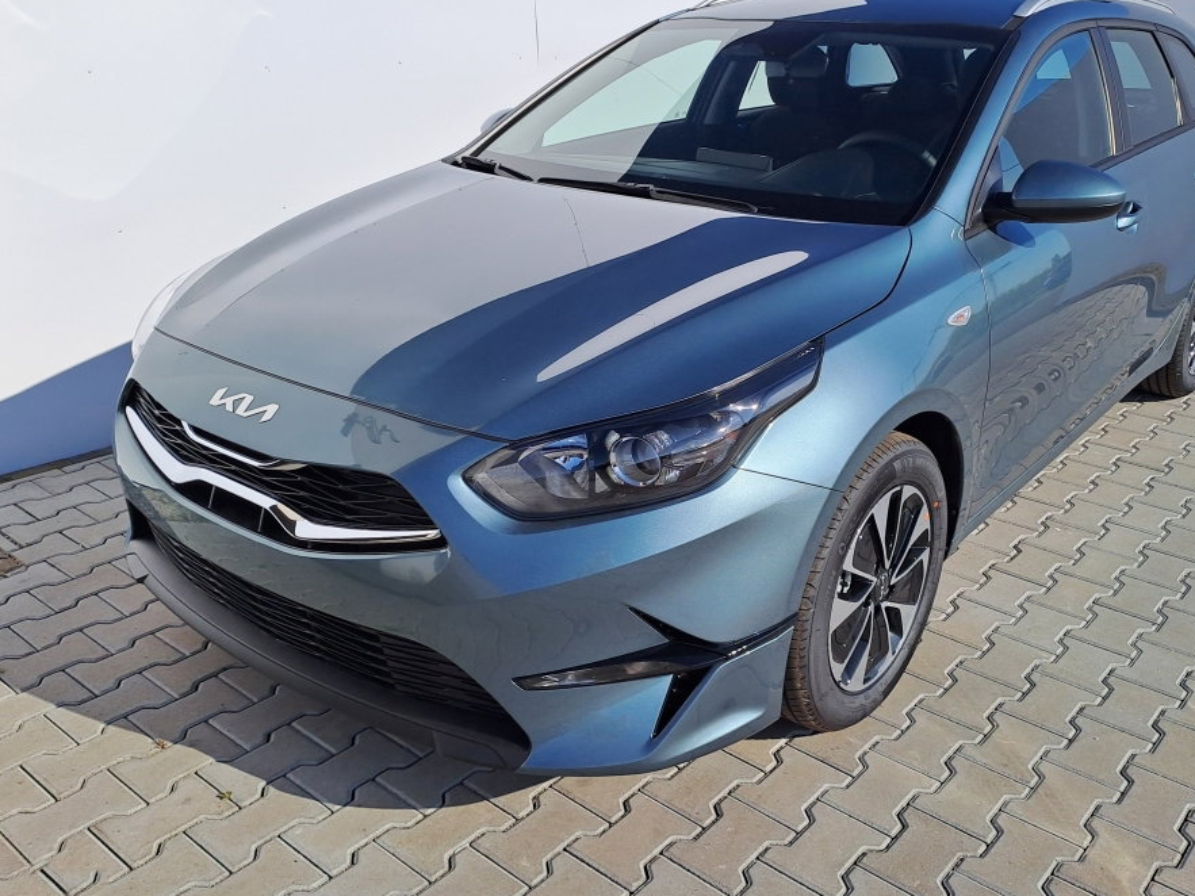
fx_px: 1001
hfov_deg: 61.4
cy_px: 440
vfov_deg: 48.2
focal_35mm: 29
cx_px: 683
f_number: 1.8
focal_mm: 4.65
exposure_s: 1/3021
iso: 32
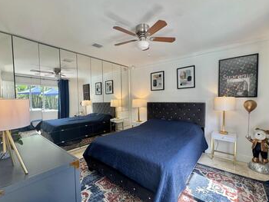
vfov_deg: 78.1
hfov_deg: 94.5
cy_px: 105
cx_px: 134
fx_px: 124
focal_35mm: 16
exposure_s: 1/120
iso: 100
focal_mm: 2.22
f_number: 2.2
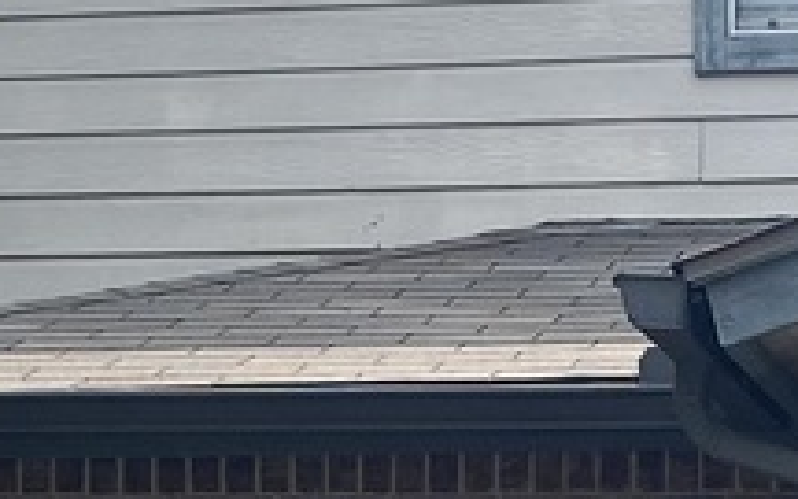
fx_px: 4002
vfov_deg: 7.1
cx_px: 617
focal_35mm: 184
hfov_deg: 11.4
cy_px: 621
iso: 32
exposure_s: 1/1779
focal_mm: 4.25
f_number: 1.8
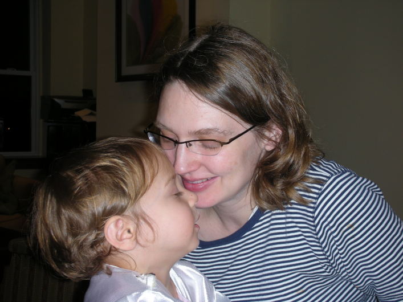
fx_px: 710
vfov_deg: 24.0
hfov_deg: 31.7
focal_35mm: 61
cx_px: 202
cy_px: 151
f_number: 3.7
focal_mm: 10.1
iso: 57
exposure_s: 1/120
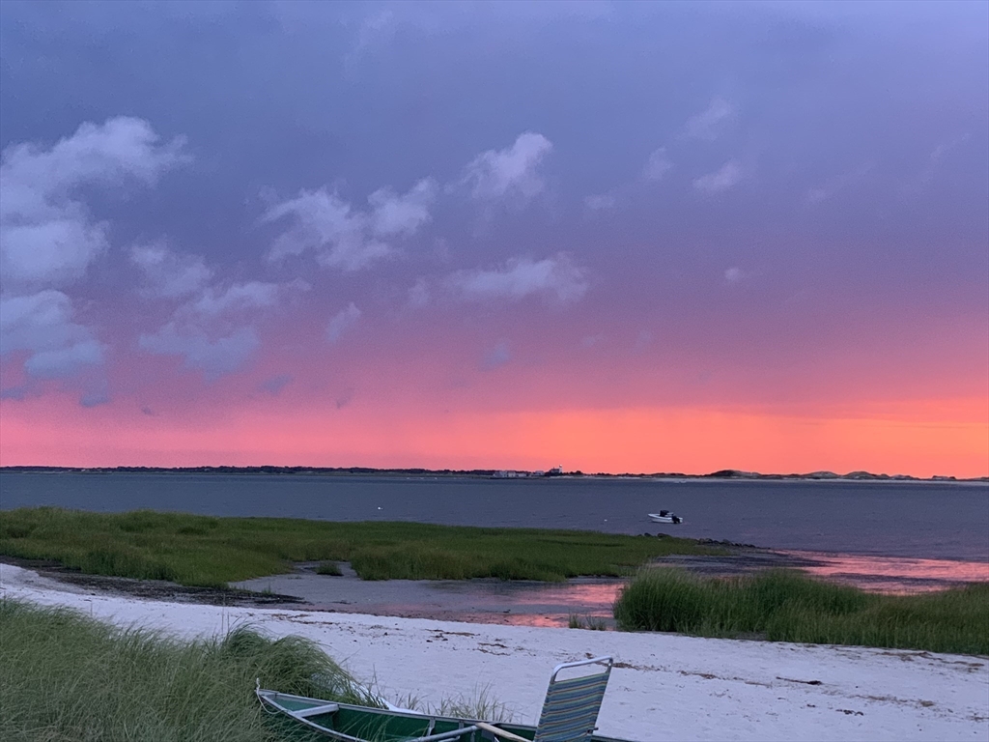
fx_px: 1486
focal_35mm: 52
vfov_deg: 28.0
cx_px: 494
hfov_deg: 36.8
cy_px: 371
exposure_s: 1/60
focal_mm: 6
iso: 320
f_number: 2.4
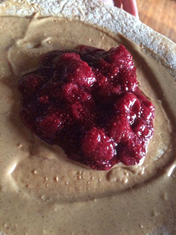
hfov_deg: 48.2
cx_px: 88
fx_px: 197
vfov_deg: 61.7
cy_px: 118
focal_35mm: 29
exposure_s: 1/15
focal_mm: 4.15
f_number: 2.2
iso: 320
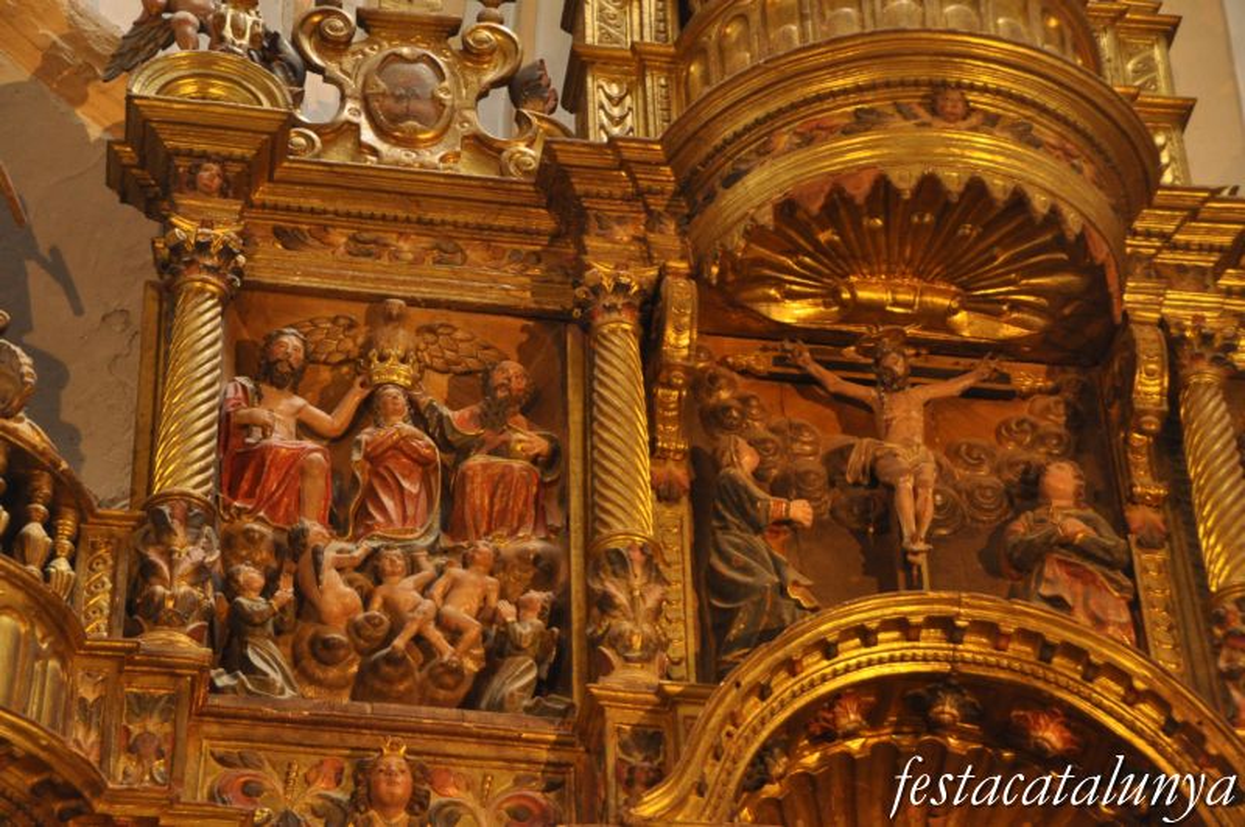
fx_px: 3212
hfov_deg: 21.9
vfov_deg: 14.7
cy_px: 414
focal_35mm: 93
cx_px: 622
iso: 1600
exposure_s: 1/20
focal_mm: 62
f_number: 4.8
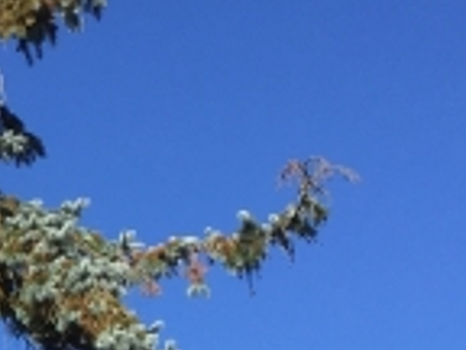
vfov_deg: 8.6
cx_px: -275
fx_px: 2114
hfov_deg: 11.9
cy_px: 831
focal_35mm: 157
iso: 32
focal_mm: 4.15
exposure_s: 1/1522
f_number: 2.2
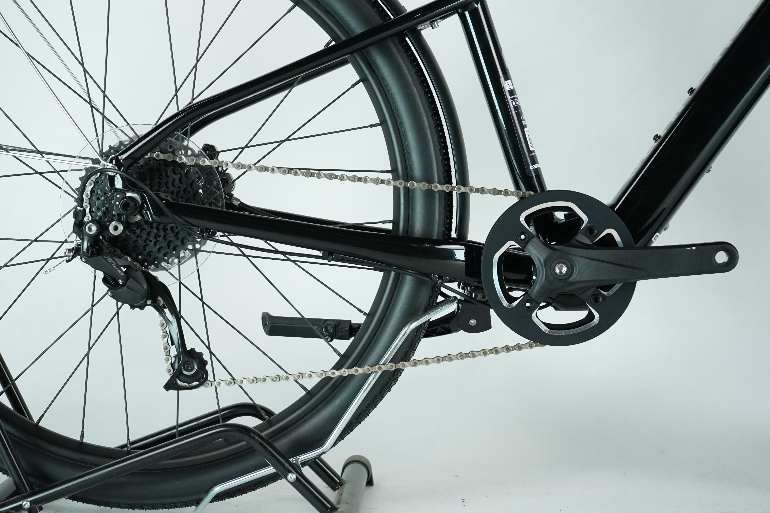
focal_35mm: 70
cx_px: 385
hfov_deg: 28.8
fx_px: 1497
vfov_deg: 19.5
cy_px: 256
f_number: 5.6
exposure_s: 1/200
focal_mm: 70
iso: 2000
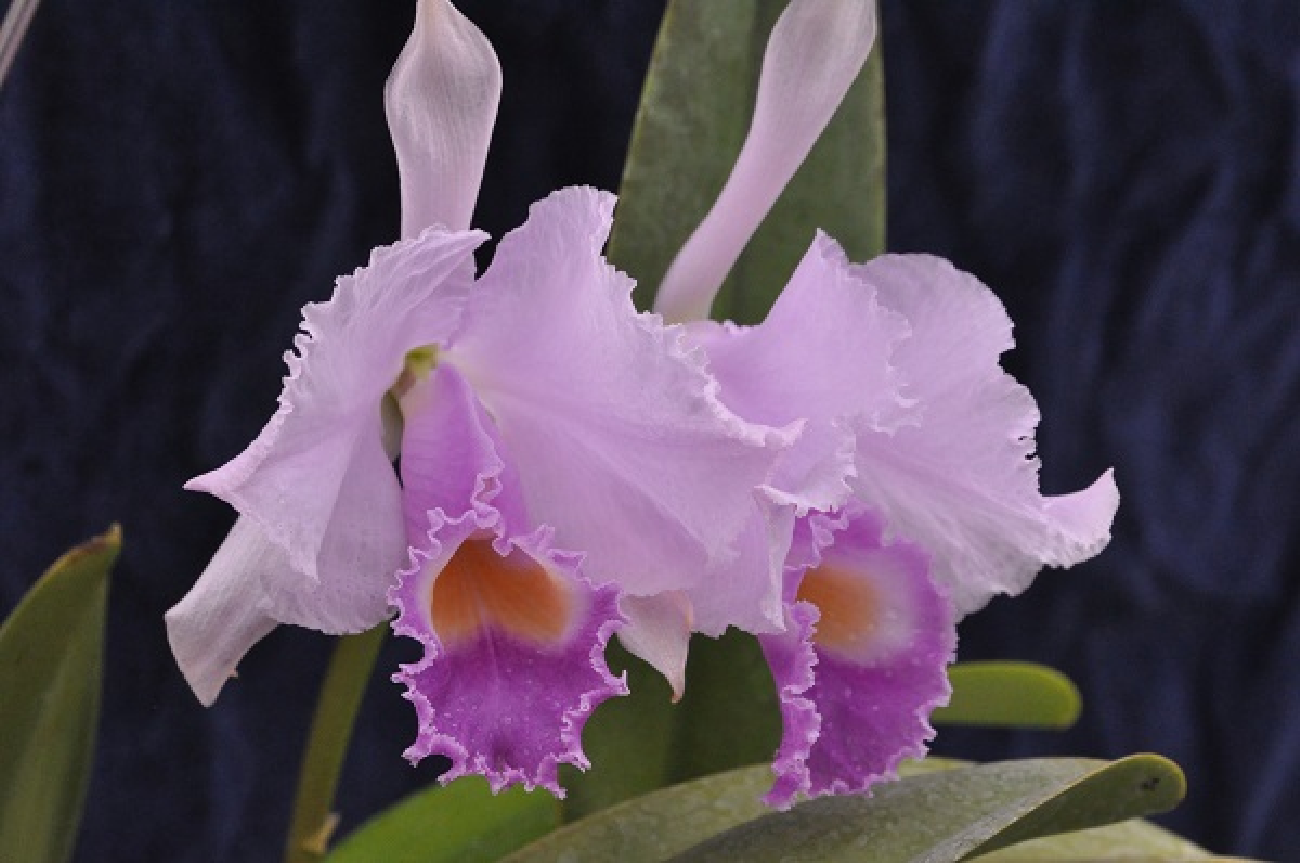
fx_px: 4218
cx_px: 650
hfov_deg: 17.5
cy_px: 432
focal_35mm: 117
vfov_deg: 11.7
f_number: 13
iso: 1600
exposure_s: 1/125
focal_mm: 78
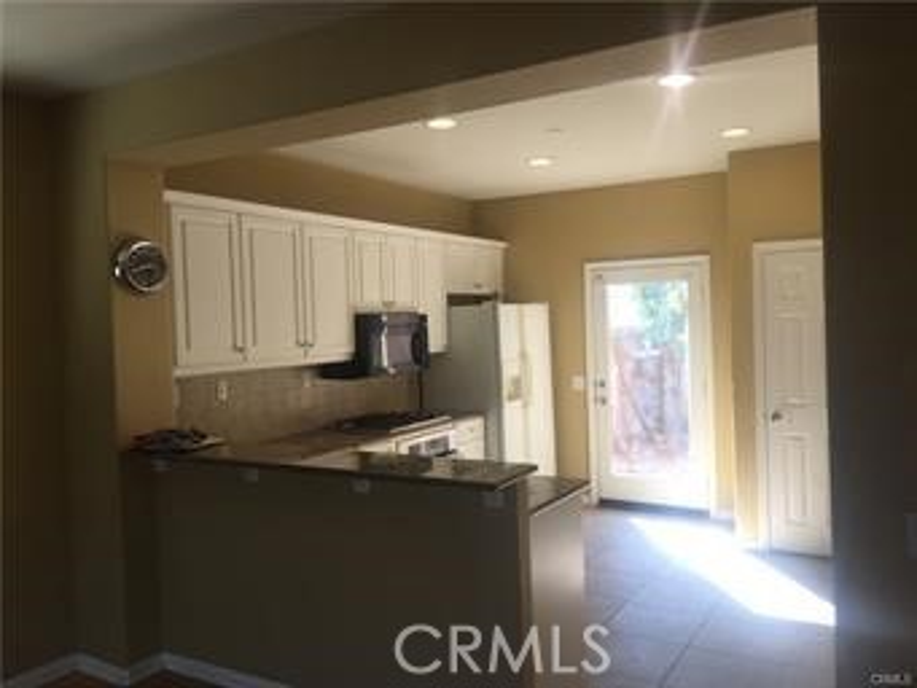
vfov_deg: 48.3
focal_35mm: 29
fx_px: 768
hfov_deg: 61.6
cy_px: 344
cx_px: 458
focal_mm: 4.15
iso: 40
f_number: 2.2
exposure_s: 1/60
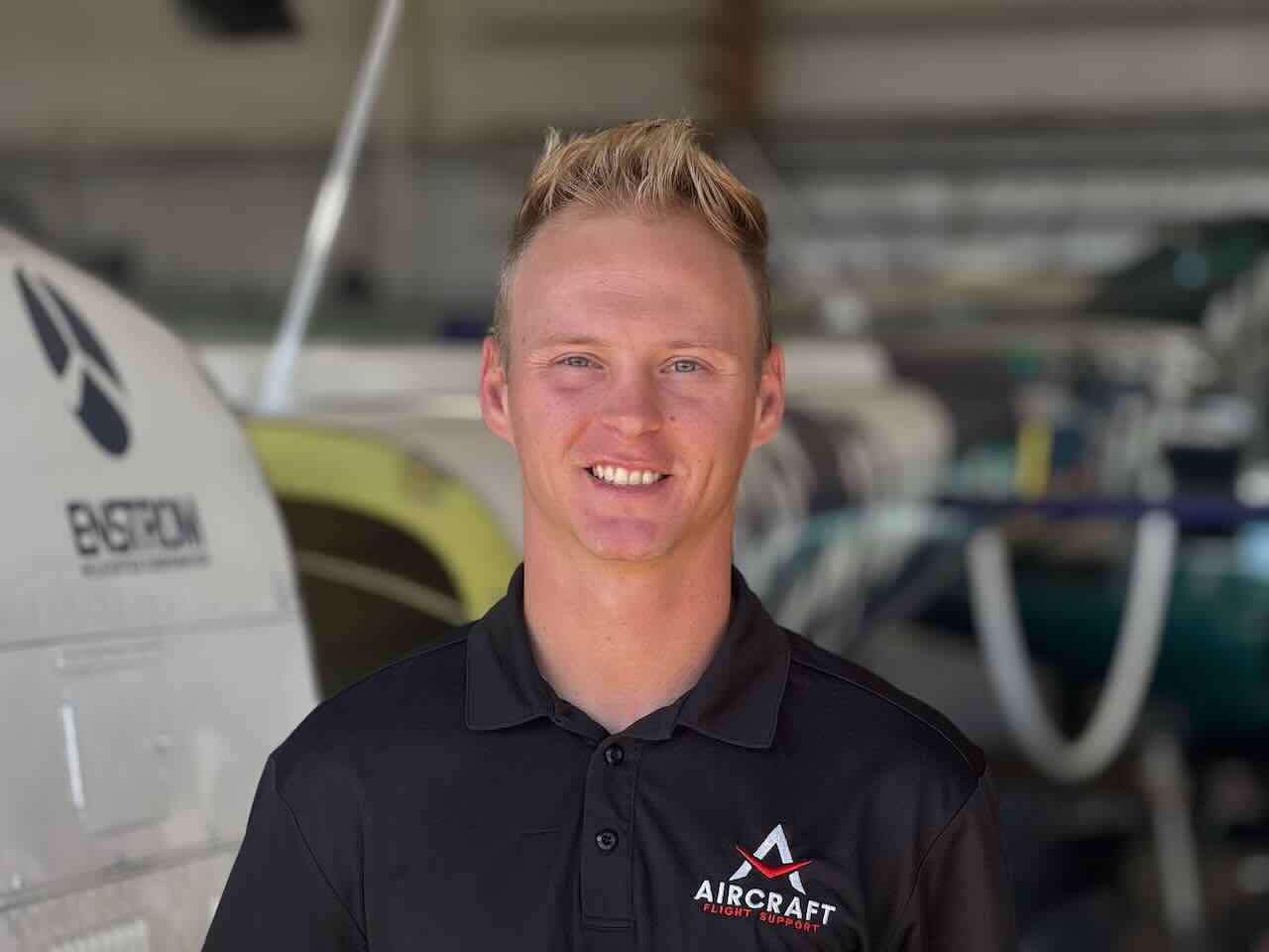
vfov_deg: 12.3
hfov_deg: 16.4
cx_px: 634
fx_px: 4399
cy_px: 476
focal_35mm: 120
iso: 64
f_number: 2.8
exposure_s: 1/120
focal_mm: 15.66
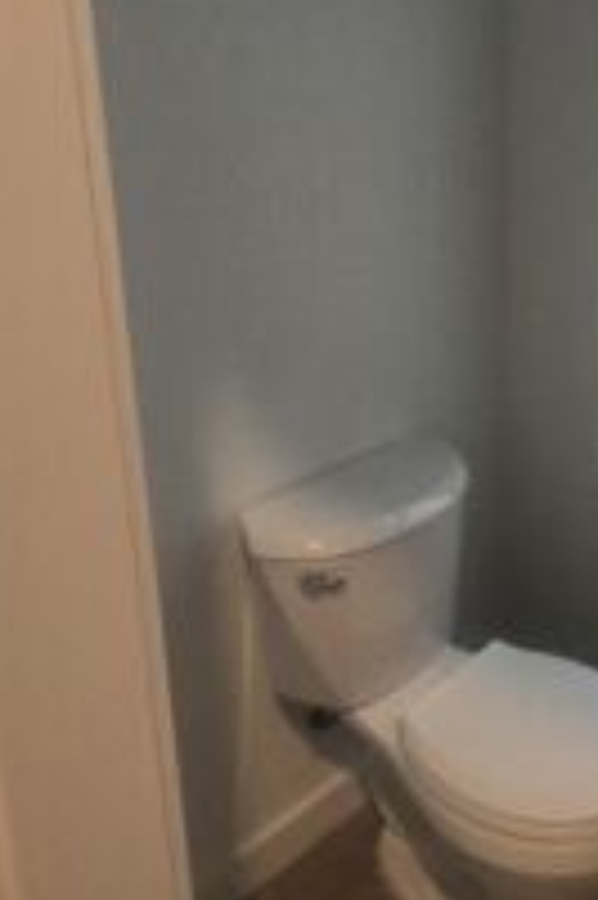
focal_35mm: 36
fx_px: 898
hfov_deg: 34.5
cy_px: 308
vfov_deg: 52.3
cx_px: 553
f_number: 2.2
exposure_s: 1/60
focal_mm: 1.7
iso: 320
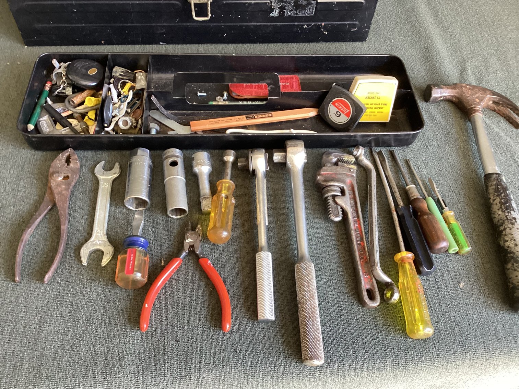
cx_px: 260
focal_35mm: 31
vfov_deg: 45.4
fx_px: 465
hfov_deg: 58.3
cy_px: 194
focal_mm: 3.3
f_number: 2.4
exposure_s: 1/60
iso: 320
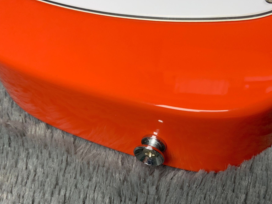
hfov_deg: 44.7
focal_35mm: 42
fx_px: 330
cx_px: 154
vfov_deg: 34.3
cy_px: 109
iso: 125
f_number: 1.8
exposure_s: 1/50
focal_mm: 3
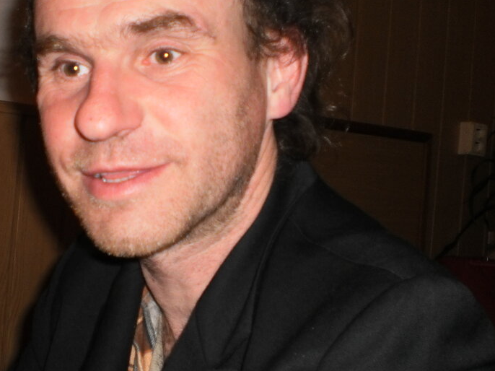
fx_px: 901
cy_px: 183
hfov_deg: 30.3
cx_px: 128
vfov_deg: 23.3
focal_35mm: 63
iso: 125
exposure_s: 1/30
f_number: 3.1
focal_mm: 6.3
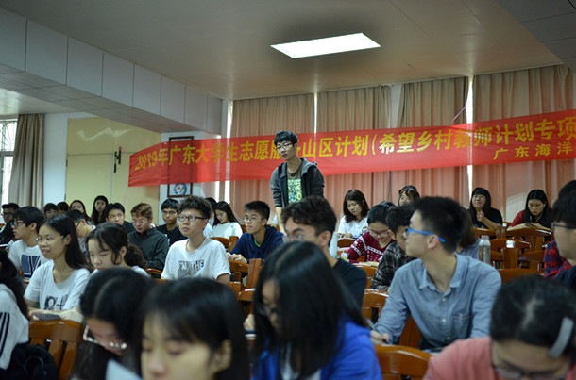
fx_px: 718
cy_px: 190
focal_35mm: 45
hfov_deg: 43.7
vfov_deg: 29.7
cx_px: 288
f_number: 2
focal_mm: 30
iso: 500
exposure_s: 1/80
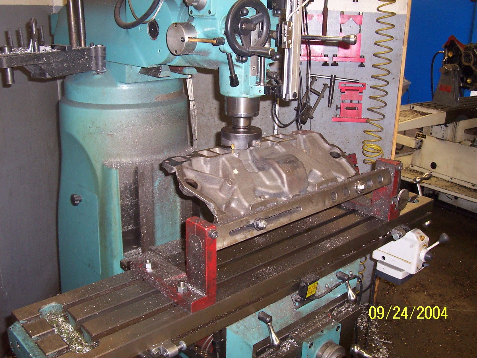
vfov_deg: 38.7
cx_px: 238
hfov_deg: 50.1
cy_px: 179
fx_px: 510
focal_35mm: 37
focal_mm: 5.6
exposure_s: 1/60
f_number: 2.8
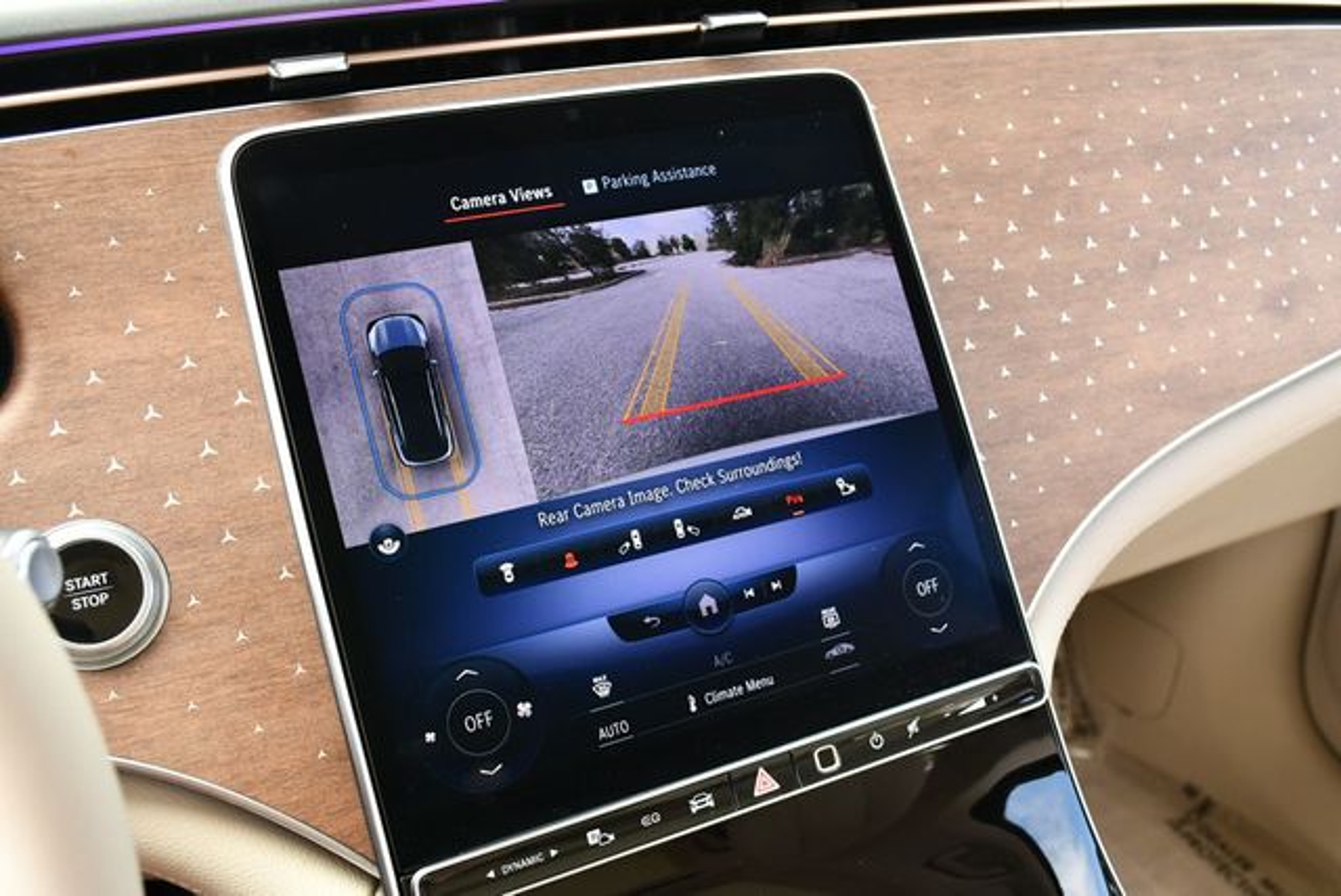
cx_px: 670
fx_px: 1342
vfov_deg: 36.9
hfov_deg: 53.1
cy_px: 448
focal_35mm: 36
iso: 400
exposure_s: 1/250
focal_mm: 18
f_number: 4
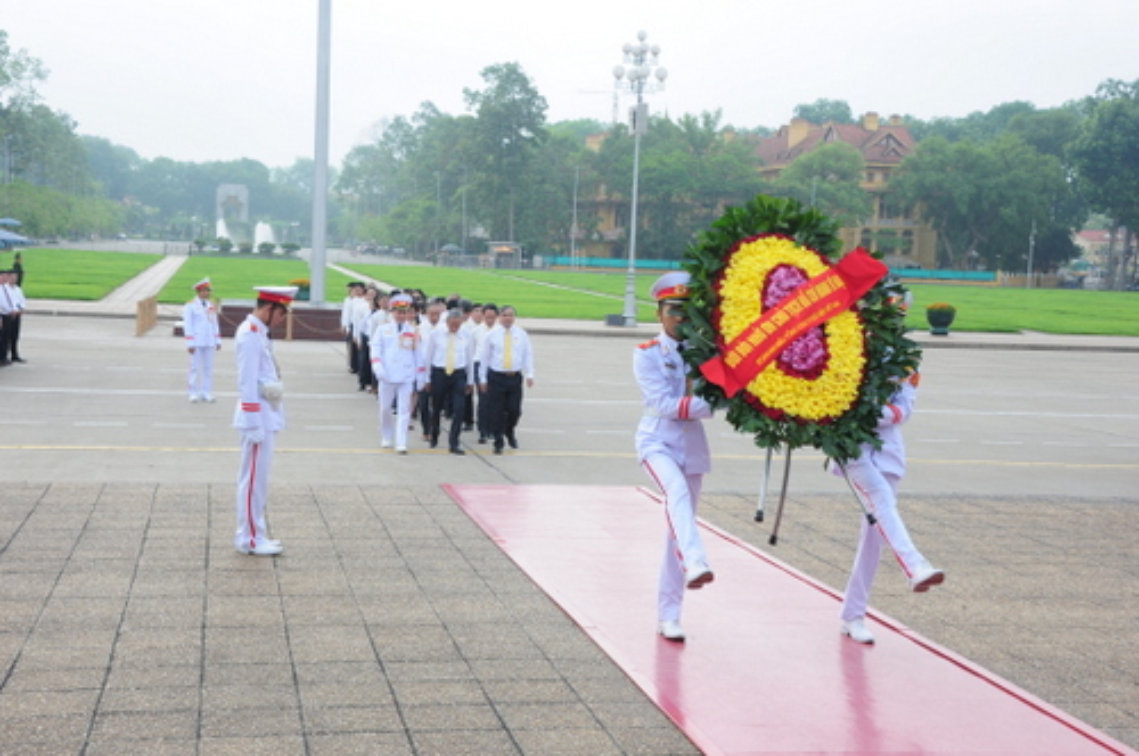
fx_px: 1659
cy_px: 378
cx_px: 570
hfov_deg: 37.9
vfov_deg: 25.7
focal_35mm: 52
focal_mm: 35
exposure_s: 1/125
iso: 400
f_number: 13
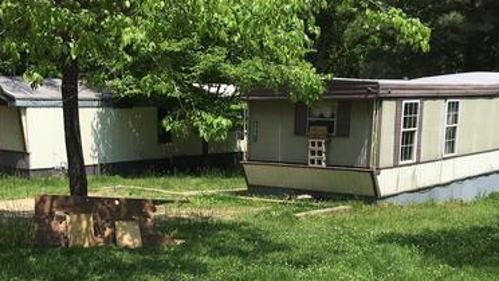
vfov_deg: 22.9
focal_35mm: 51
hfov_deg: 40.5
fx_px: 675
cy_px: 251
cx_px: 224
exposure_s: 1/1570
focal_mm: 4.15
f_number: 2.2
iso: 25
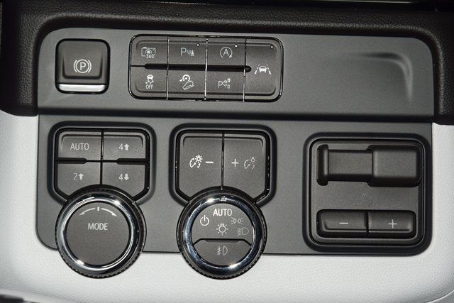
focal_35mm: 105
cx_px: 227
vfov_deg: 13.0
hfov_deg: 19.5
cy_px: 152
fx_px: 1324
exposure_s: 1/125
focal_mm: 70
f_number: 8
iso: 100
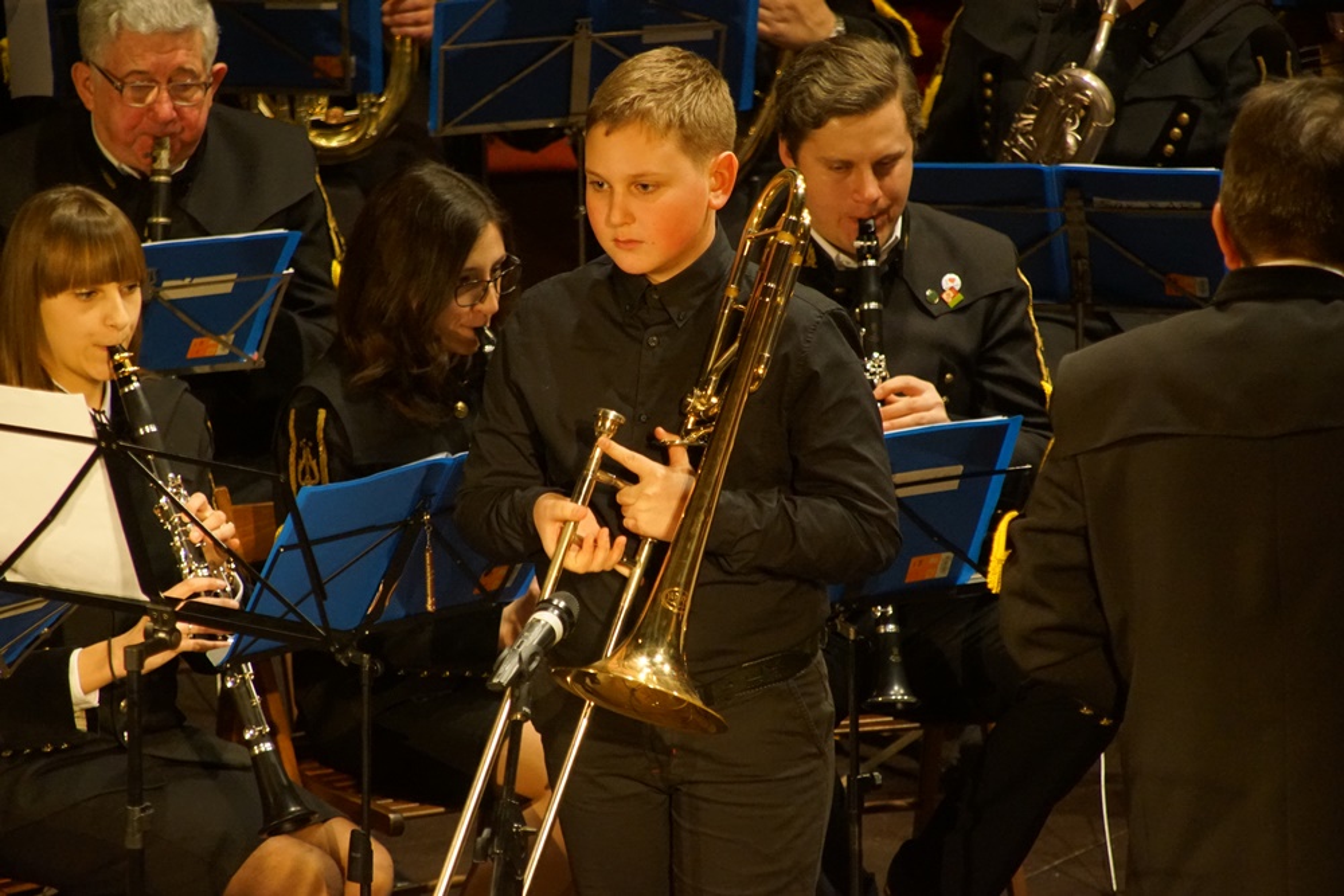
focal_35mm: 300
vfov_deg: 4.6
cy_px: 448
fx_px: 11201
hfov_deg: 6.9
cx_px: 672
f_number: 6.3
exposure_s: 1/40
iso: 3200
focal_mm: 200
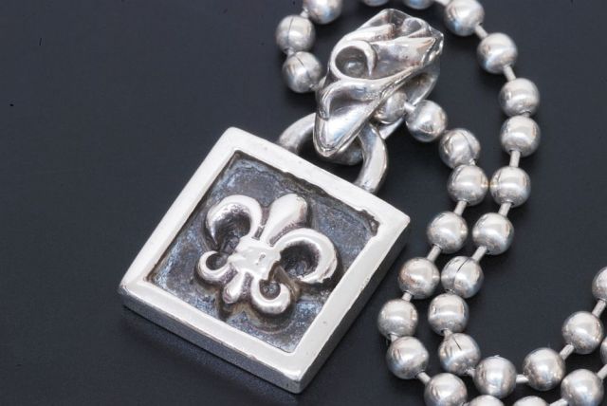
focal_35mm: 158
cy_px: 203
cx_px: 304
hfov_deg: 13.0
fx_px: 2658
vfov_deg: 8.7
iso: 200
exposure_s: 4
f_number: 45
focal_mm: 105
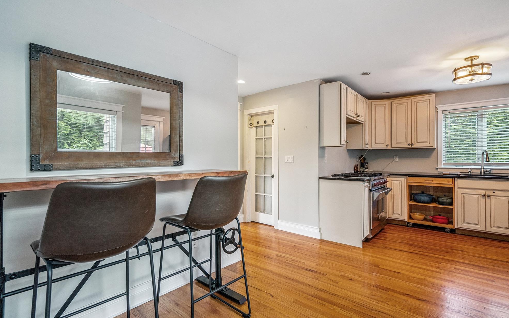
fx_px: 236
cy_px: 163
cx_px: 260
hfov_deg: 94.3
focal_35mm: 17
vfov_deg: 68.0
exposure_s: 1/80
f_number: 5.6
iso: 1600
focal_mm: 16
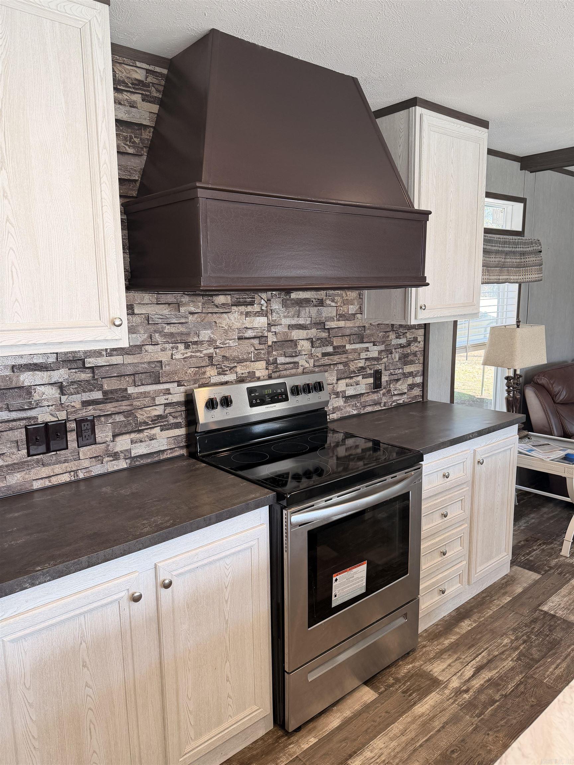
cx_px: 287
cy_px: 382
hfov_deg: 56.8
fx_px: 531
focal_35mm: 24
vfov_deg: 71.6
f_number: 1.78
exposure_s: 1/120
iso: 125
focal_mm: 6.76
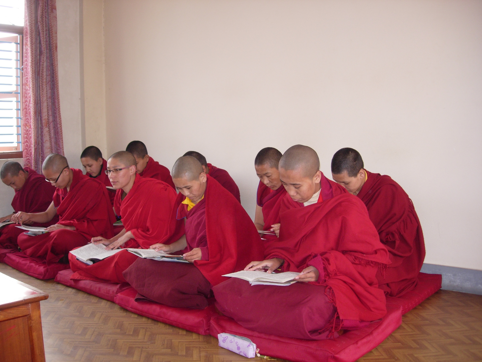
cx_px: 241
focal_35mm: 38
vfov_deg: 37.7
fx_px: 529
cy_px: 181
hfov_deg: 49.0
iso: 79
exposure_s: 1/32
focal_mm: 7.8
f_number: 2.8
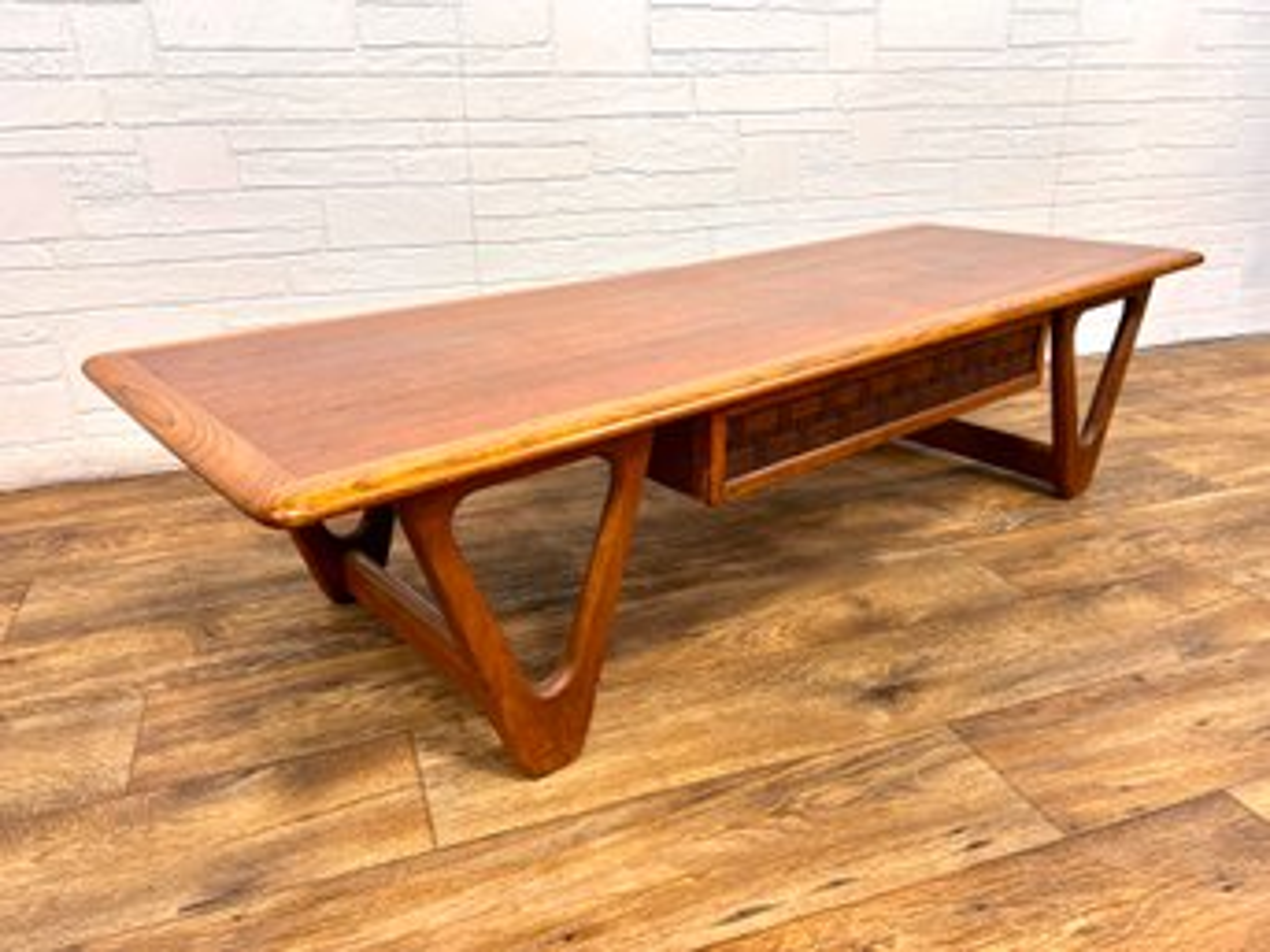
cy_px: 476
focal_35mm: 26
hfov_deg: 67.3
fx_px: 954
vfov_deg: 53.0
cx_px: 635
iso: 125
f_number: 1.5
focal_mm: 5.7
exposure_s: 1/120
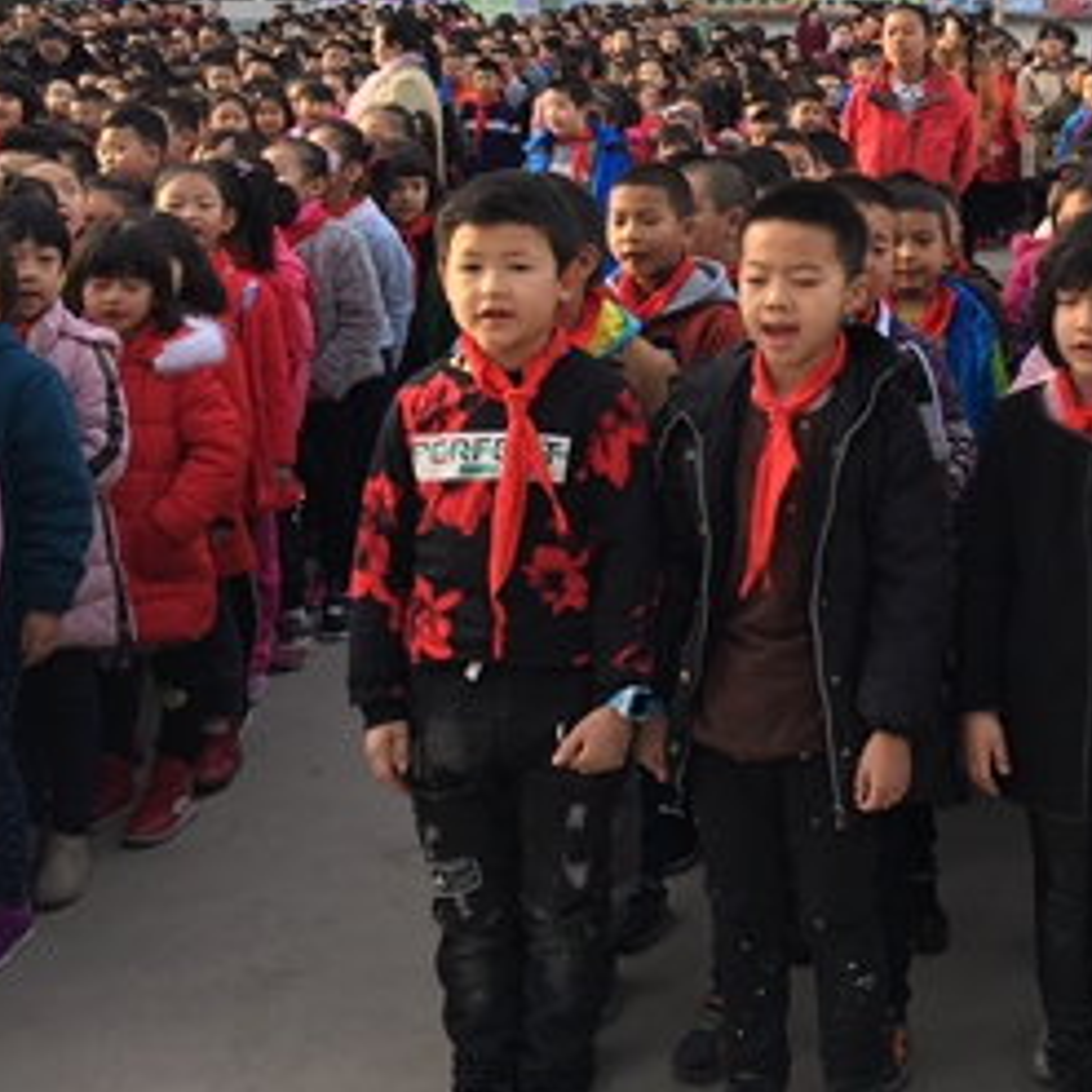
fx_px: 2034
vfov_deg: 29.5
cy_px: 245
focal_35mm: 57
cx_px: 990
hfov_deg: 28.8
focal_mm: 4.15
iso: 32
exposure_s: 1/100
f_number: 2.2
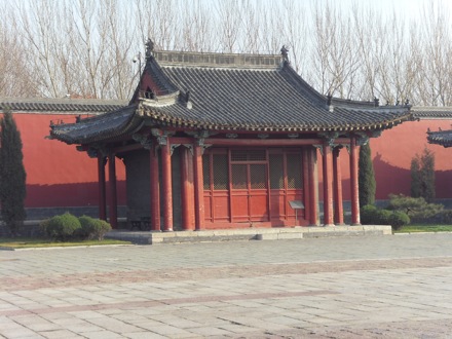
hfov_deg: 24.4
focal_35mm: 80
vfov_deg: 18.4
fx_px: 1045
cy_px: 170
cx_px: 226
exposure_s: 1/250
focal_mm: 13.7
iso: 80
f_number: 4.2
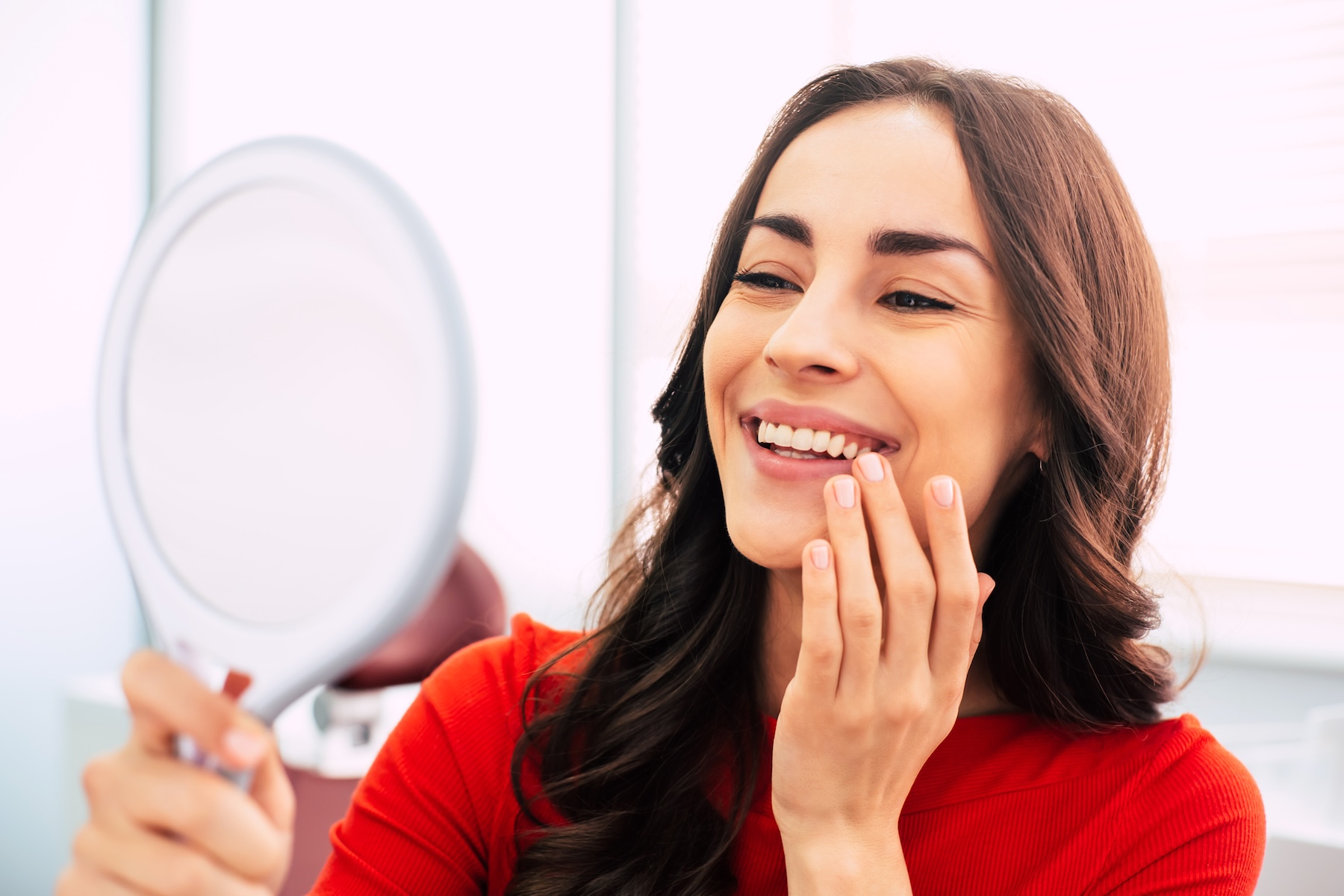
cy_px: 448
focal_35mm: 50
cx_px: 672
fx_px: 1867
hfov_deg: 39.6
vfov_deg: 27.0
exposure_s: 1/125
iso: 1000
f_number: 3.2
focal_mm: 50
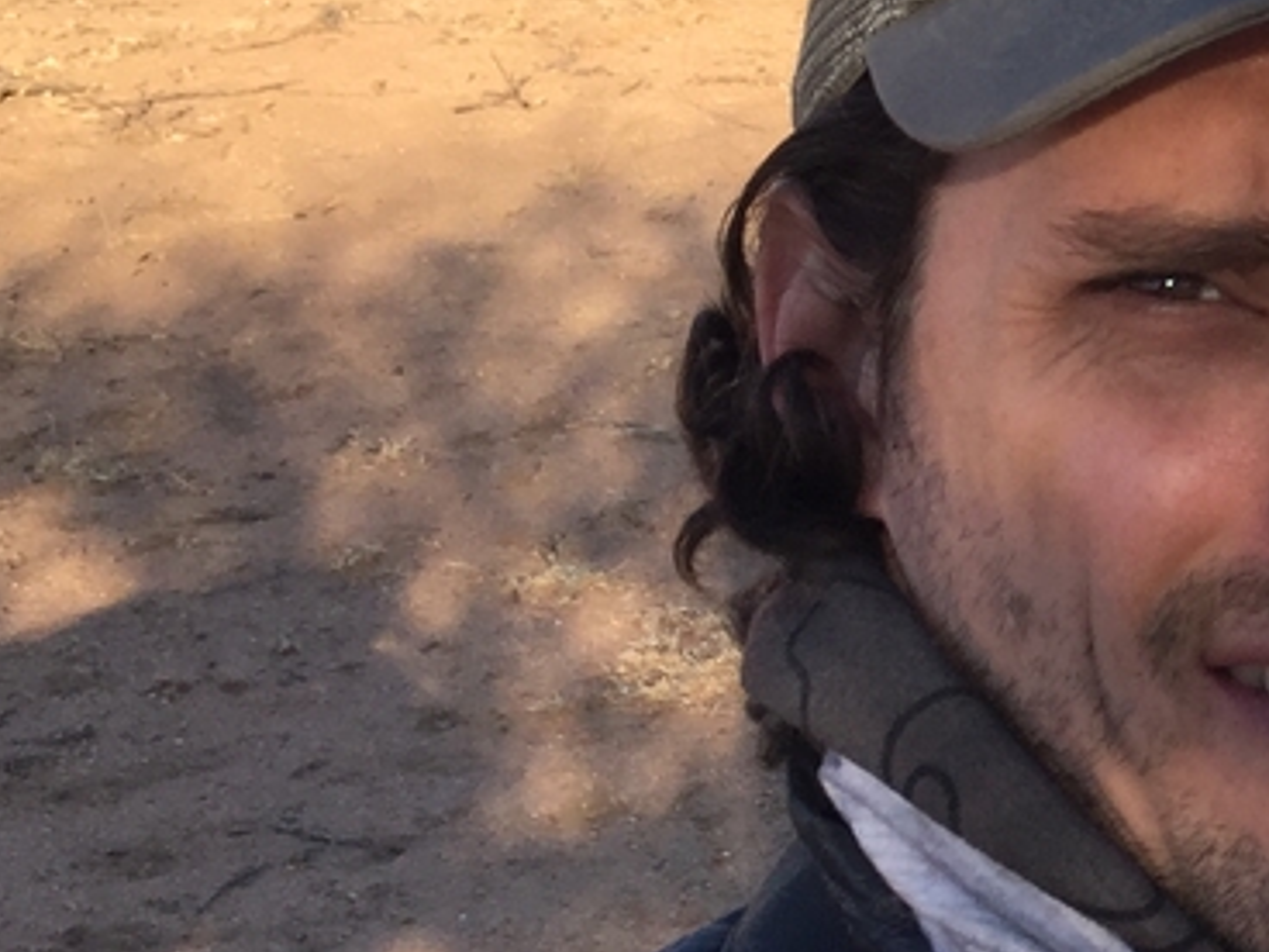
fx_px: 3703
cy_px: 304
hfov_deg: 16.9
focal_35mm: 101
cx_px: 2090
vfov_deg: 14.6
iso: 32
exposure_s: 1/860
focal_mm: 4.15
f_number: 2.2
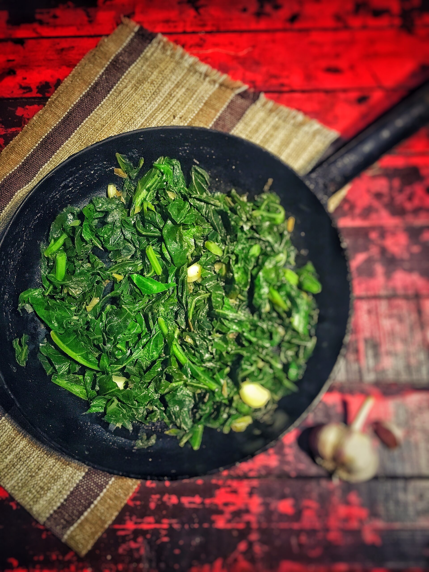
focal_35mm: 29
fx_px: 479
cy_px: 286
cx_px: 214
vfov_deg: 61.7
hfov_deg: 48.2
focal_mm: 4.15
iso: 400
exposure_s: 1/15
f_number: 2.2
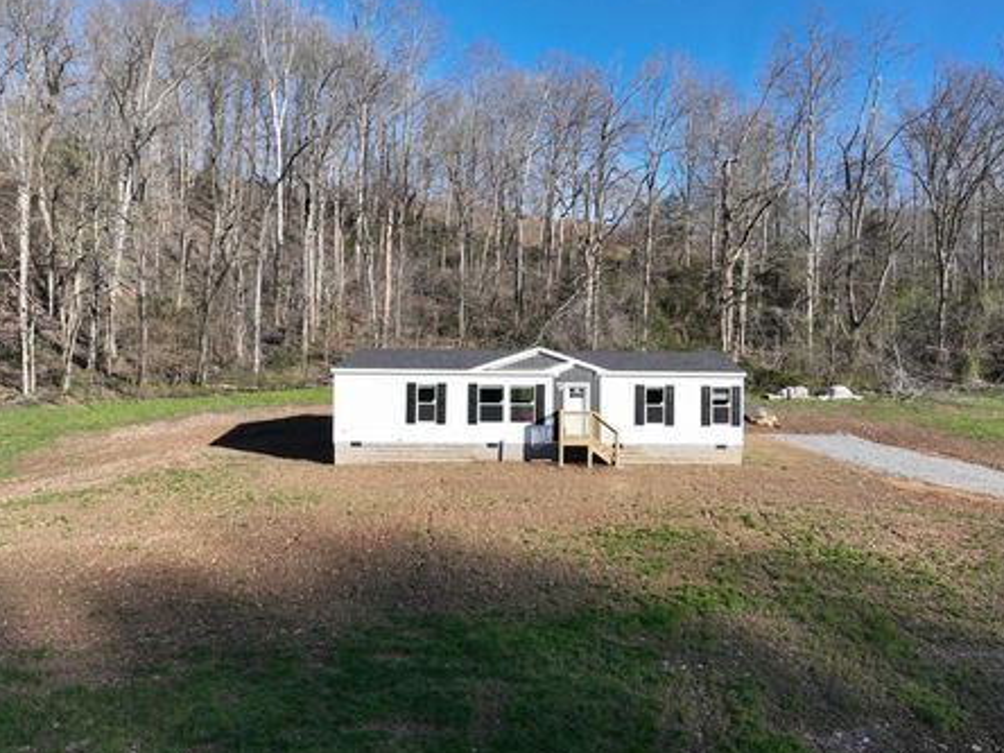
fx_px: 783
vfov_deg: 51.3
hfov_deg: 65.1
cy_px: 358
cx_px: 559
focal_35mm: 27
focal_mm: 12.29
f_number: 2.8
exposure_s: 1/1600
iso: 190
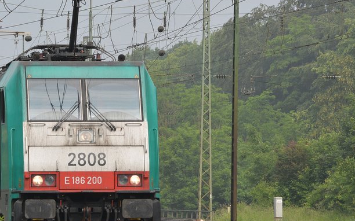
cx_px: 125
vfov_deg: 4.2
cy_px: 97
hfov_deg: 6.7
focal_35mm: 315
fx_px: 3046
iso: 250
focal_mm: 105
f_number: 7.1
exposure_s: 1/1000
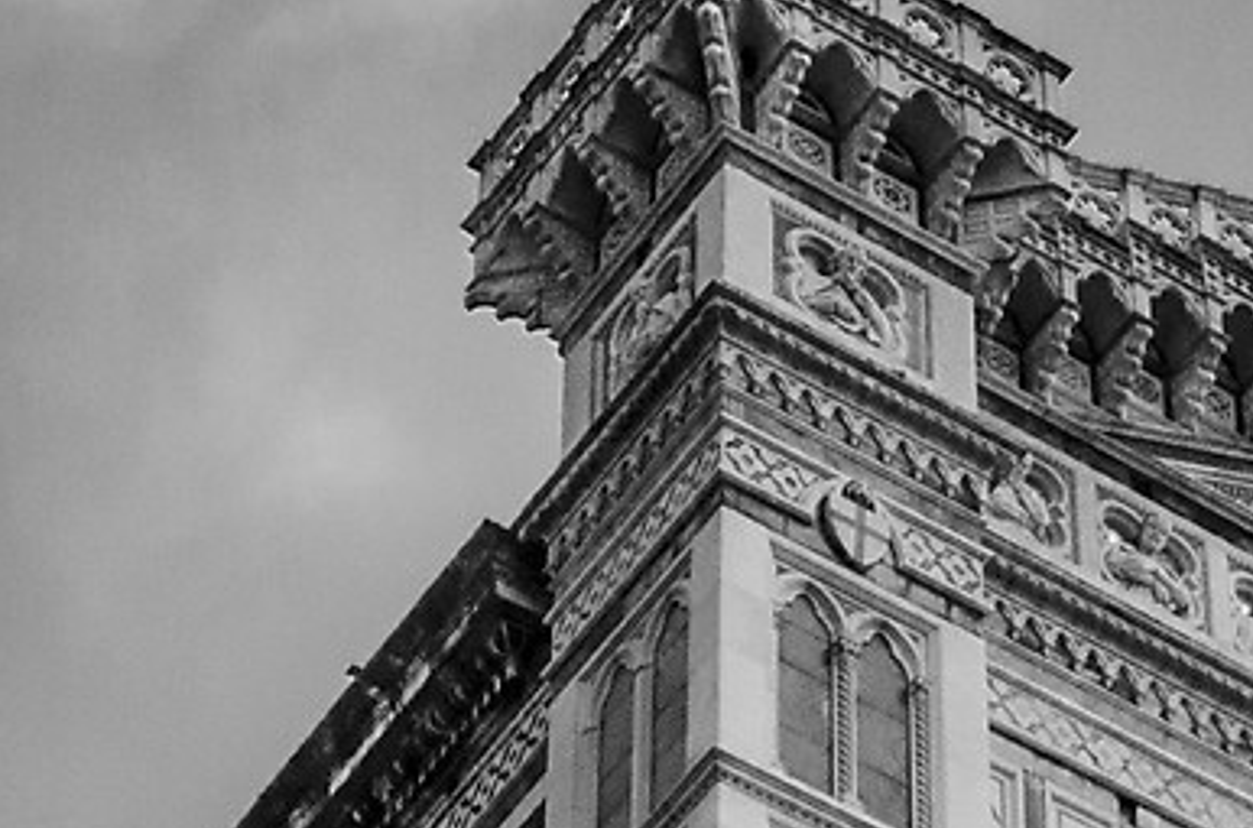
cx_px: 1029
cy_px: 1430
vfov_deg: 7.9
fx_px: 5831
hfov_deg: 12.2
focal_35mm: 168
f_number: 16
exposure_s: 1/250
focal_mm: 18
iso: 500
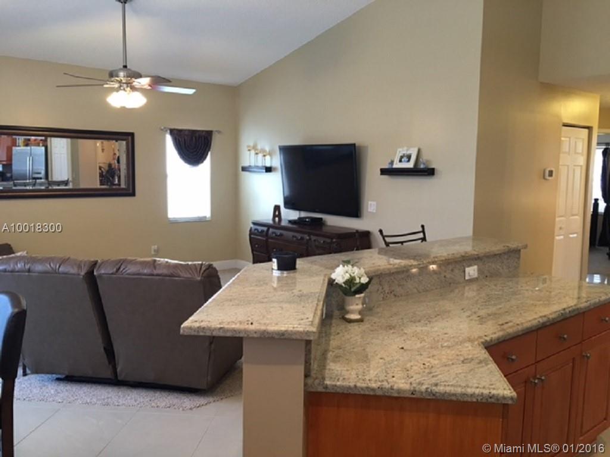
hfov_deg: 61.7
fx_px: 511
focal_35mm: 29
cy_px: 228
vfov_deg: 48.2
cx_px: 305
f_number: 2.2
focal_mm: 4.15
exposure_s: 1/15
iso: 64
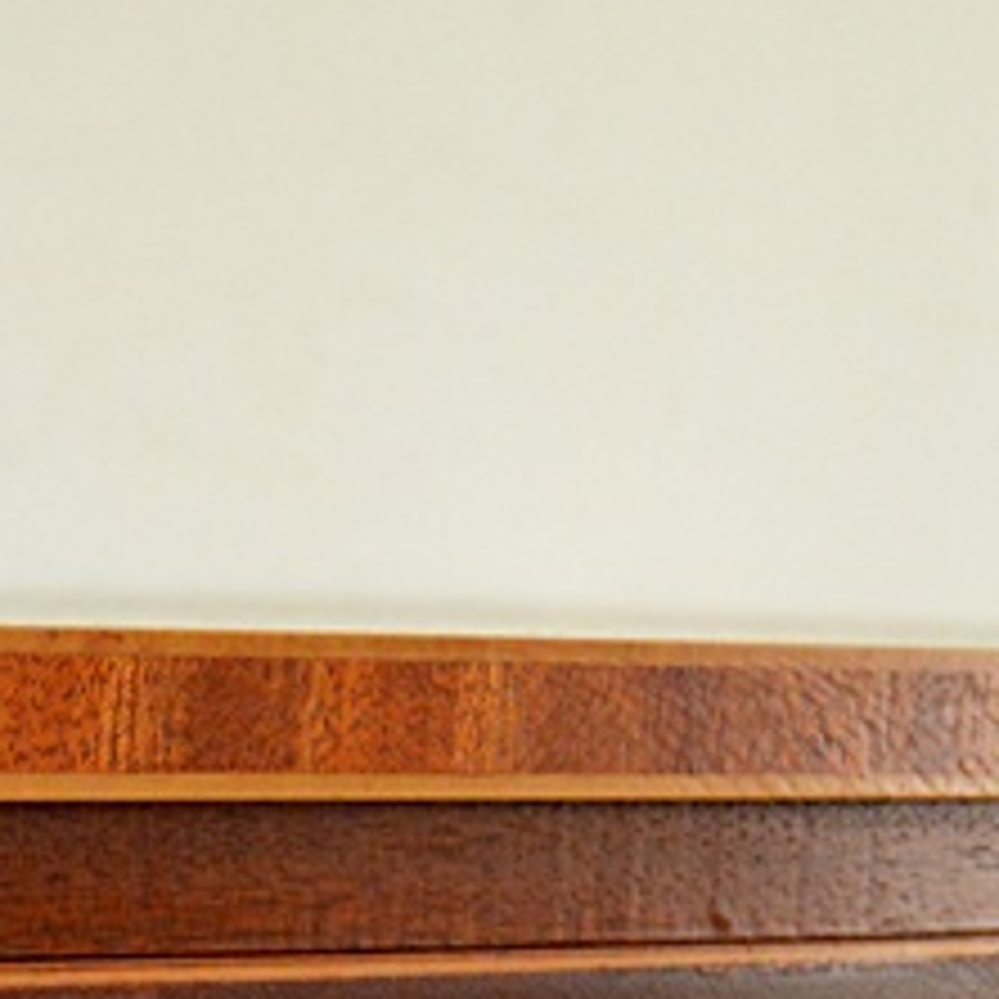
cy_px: 1253
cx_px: -342
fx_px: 4114
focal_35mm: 126
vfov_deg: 13.4
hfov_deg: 13.3
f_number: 3.5
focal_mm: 22
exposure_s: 1/60
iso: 2200
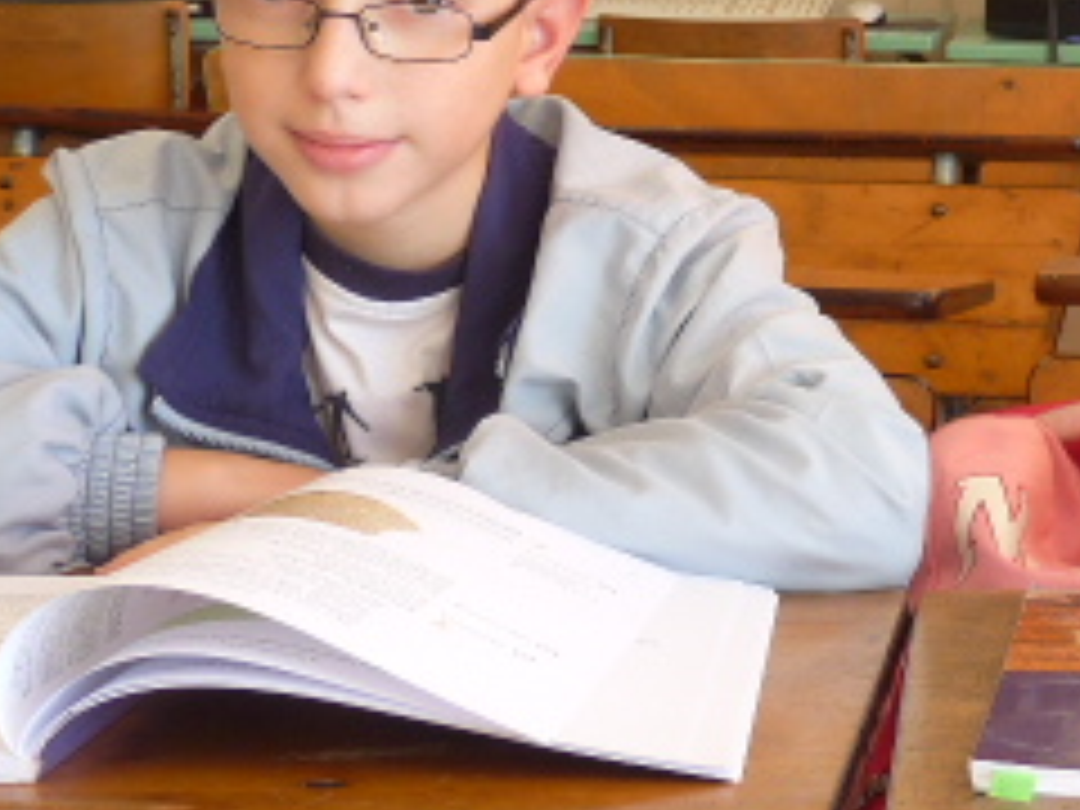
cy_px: 130
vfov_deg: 20.2
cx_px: 1138
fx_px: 2246
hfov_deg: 25.4
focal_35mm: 72
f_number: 2.8
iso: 100
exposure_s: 1/30
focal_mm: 4.8
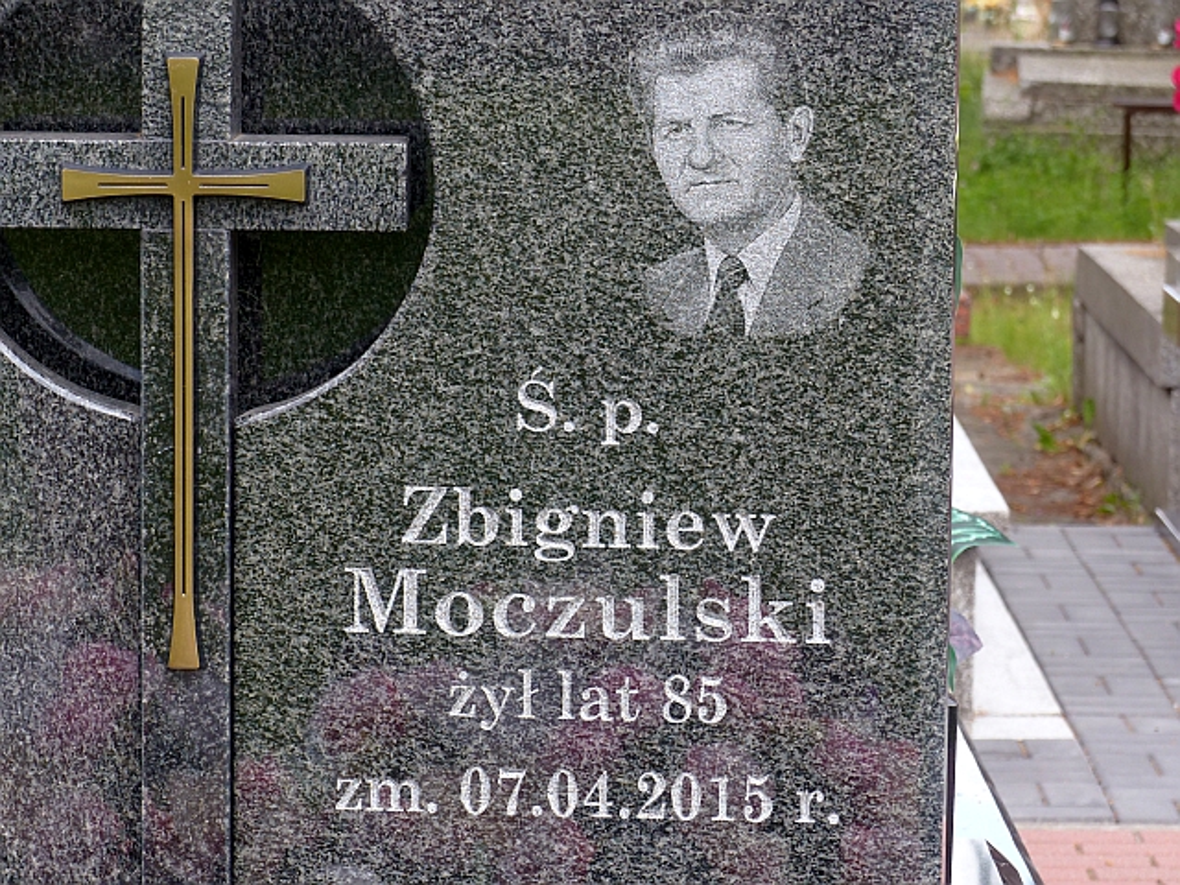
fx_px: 5352
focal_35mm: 157
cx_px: 590
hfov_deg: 12.6
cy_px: 442
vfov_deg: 9.5
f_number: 4
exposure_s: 1/160
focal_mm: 28.3
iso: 100
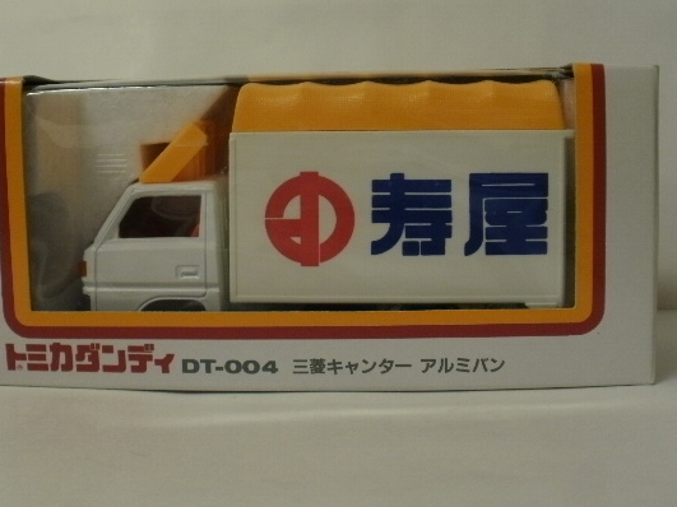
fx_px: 1036
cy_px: 209
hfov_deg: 36.1
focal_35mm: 53
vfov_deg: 27.5
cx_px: 302
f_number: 4
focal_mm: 7.7
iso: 125
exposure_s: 1/20
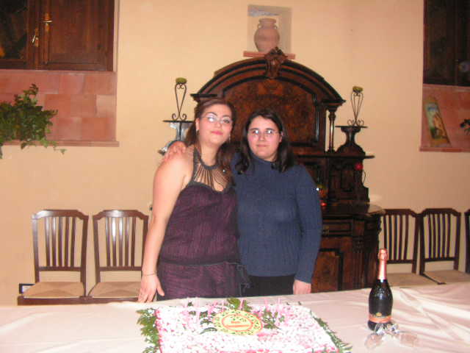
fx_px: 489
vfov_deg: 39.7
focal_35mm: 36
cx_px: 235
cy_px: 176
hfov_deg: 51.4
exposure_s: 1/40
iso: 200
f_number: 3.2
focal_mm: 6
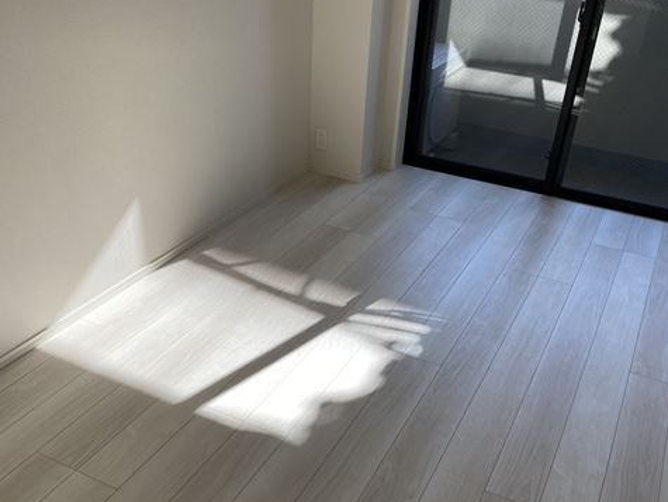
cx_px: 349
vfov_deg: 40.4
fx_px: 676
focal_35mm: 35
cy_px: 316
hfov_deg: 52.6
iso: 32
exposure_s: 1/262
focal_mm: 4.25
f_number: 1.8
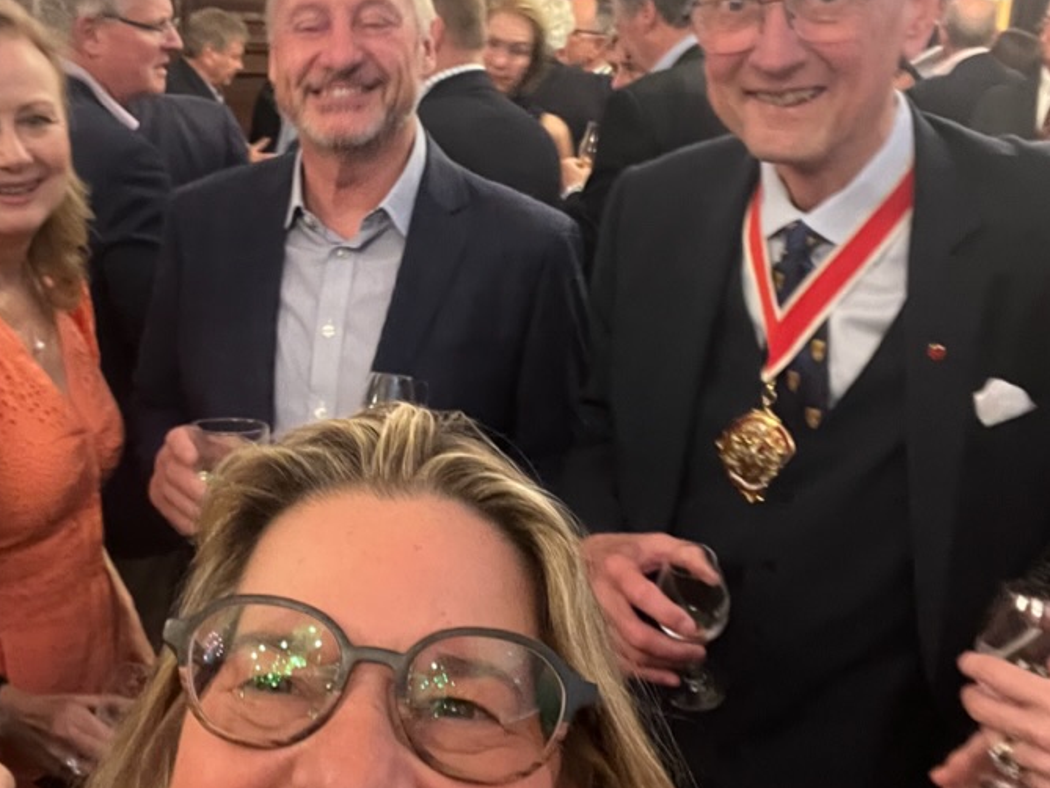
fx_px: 1335
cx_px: 378
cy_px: 419
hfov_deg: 42.5
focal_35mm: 44
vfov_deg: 32.9
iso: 400
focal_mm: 2.71
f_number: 2.2
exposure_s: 1/17
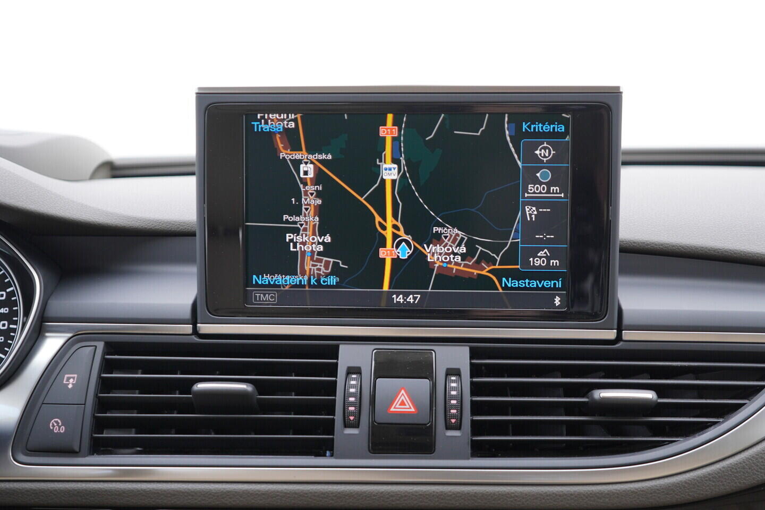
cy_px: 255
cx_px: 382
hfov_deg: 53.1
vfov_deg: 36.9
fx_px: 765
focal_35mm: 36
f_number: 2.8
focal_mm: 24
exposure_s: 1/40
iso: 200
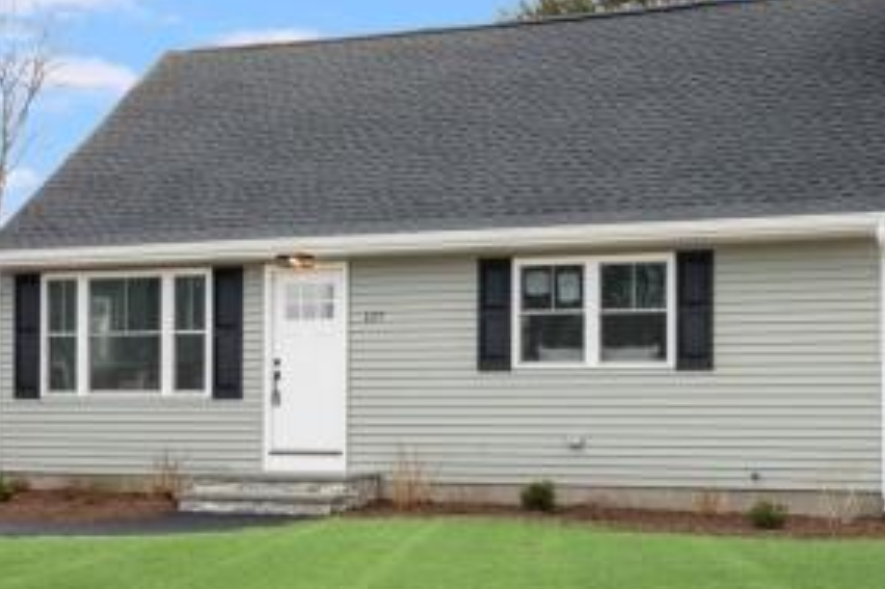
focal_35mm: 57
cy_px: 231
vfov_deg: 23.7
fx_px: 1400
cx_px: 446
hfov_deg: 35.1
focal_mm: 24
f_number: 14
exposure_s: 1/125
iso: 400
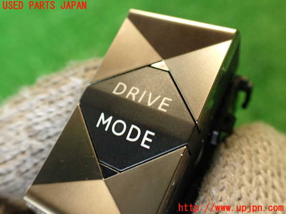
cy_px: 107
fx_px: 264
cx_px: 143
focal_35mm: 32
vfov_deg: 44.2
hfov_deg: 56.8
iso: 250
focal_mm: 5.79
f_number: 2.4
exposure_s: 1/30
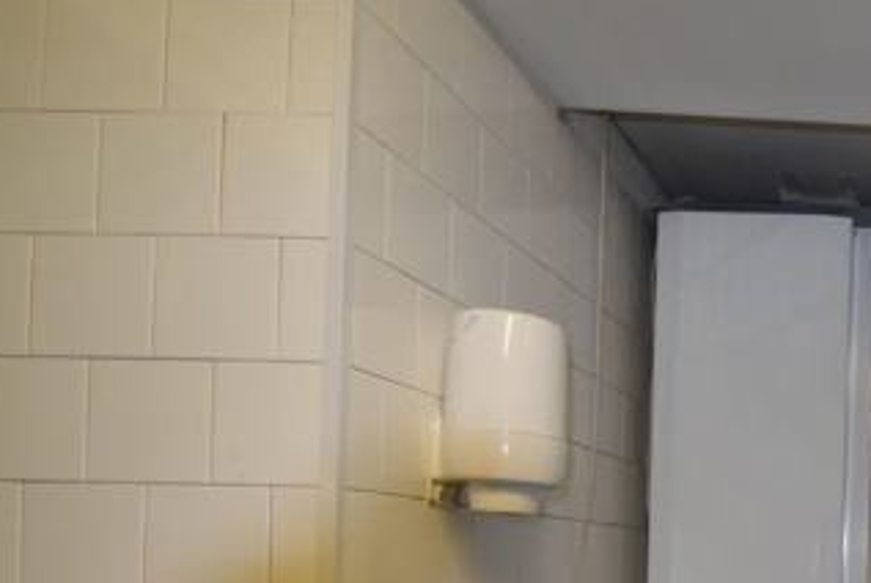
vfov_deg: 36.1
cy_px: 544
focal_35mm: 34
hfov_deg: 44.6
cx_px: 925
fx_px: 823
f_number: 5
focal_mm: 10
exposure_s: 1/100
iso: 800
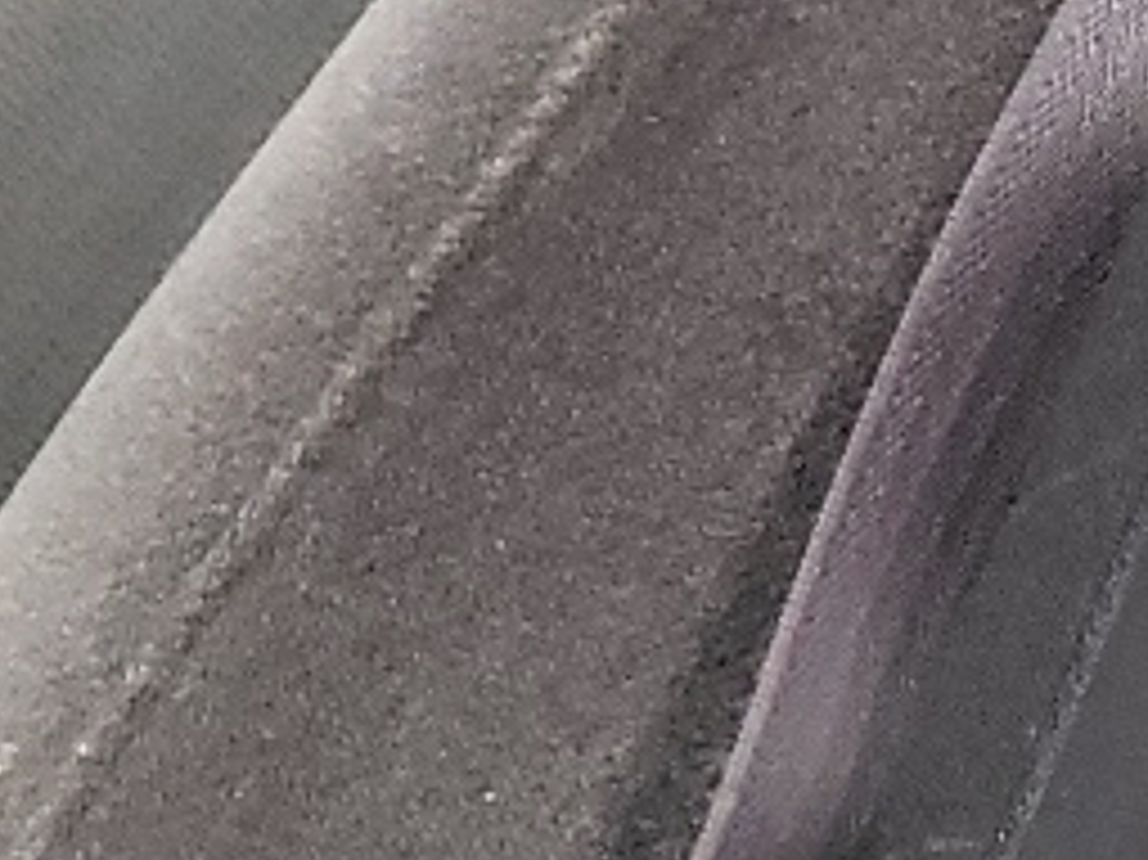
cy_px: 113
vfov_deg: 9.1
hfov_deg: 10.0
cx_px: -1913
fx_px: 5403
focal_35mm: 163
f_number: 1.5
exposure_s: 1/30
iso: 316
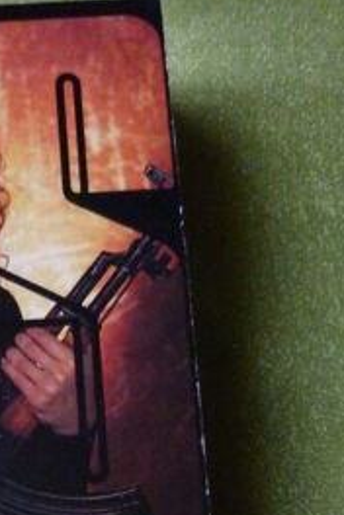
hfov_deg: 20.7
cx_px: -18
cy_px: 482
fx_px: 903
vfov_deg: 30.2
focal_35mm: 63
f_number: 3.1
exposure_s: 1/8
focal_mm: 4.5
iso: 640
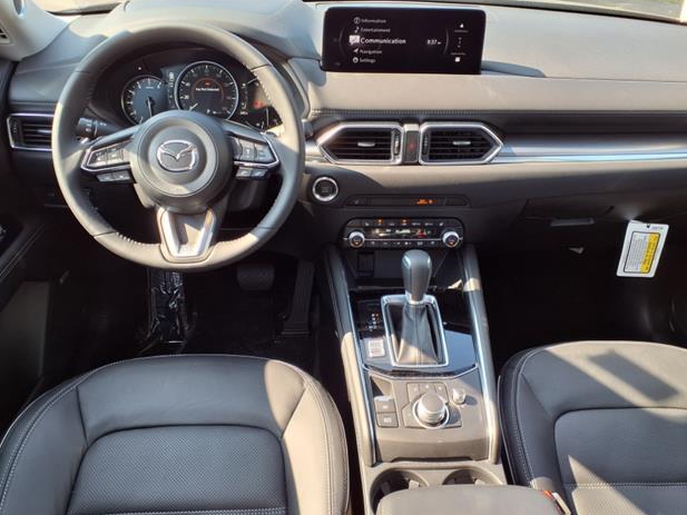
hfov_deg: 63.4
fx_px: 556
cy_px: 259
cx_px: 347
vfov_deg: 49.8
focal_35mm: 28
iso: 40
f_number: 1.9
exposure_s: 1/120
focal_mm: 3.58
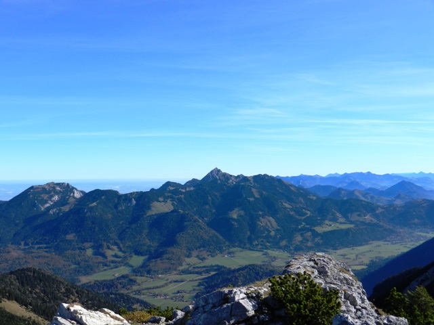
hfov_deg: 55.4
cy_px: 162
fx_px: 414
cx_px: 217
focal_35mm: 33
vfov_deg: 42.9
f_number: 3.8
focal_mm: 5.9
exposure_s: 1/1250
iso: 160
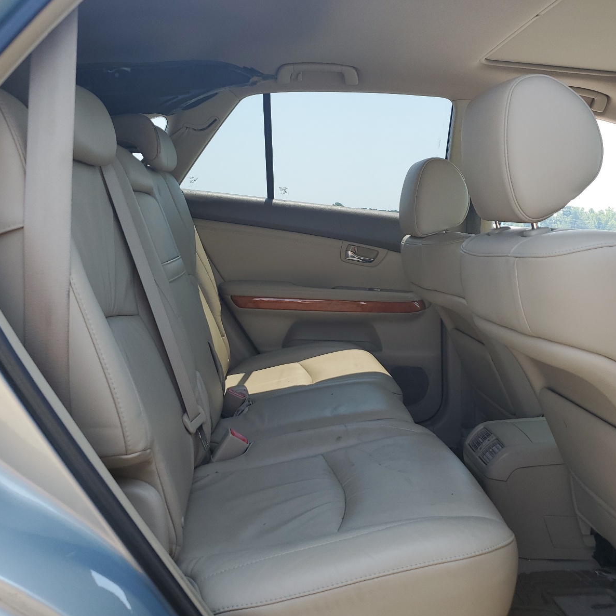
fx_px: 624
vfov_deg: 52.5
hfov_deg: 52.5
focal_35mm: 31
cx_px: 331
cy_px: 311
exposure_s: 1/667
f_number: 1.5
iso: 50
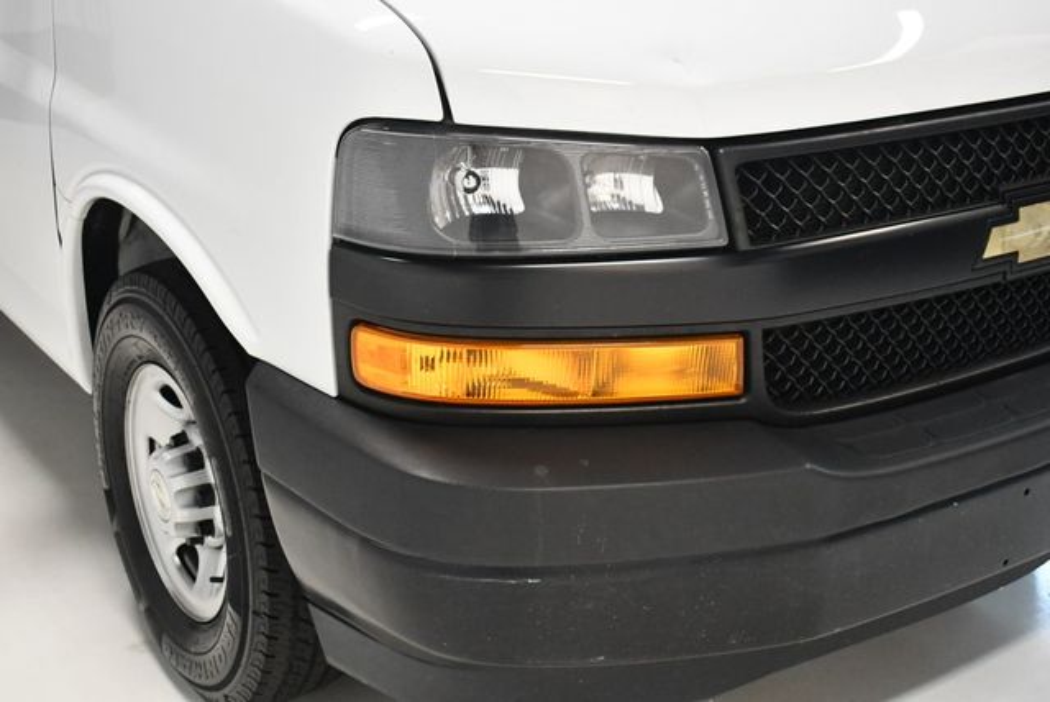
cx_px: 525
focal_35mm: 50
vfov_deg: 27.0
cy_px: 351
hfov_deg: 39.6
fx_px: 1460
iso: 2800
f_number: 4
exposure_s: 1/125
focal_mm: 25
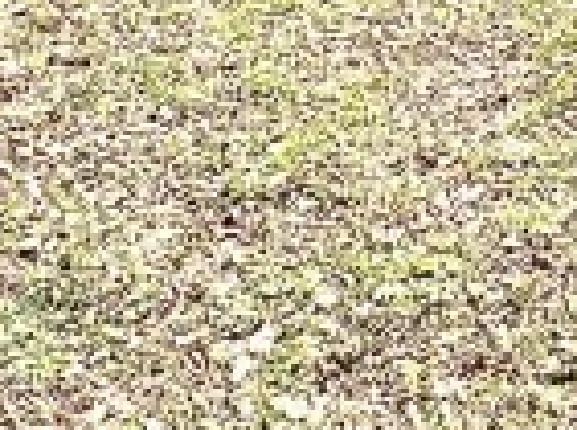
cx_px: 765
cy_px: -504
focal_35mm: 102
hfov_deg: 18.0
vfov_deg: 12.3
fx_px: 1696
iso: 40
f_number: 2.2
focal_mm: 2.22
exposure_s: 1/868
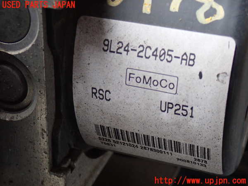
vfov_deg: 18.0
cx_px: 124
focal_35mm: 82
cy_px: 93
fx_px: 587
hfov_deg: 23.8
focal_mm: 14.62
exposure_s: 1/80
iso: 800
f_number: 4.3
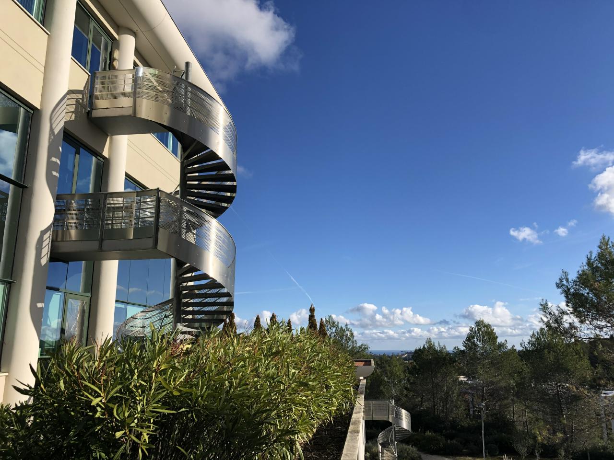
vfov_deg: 49.7
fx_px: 497
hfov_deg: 63.4
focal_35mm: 28
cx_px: 307
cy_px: 230
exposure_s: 1/1779
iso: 20
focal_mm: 3.99
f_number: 1.8
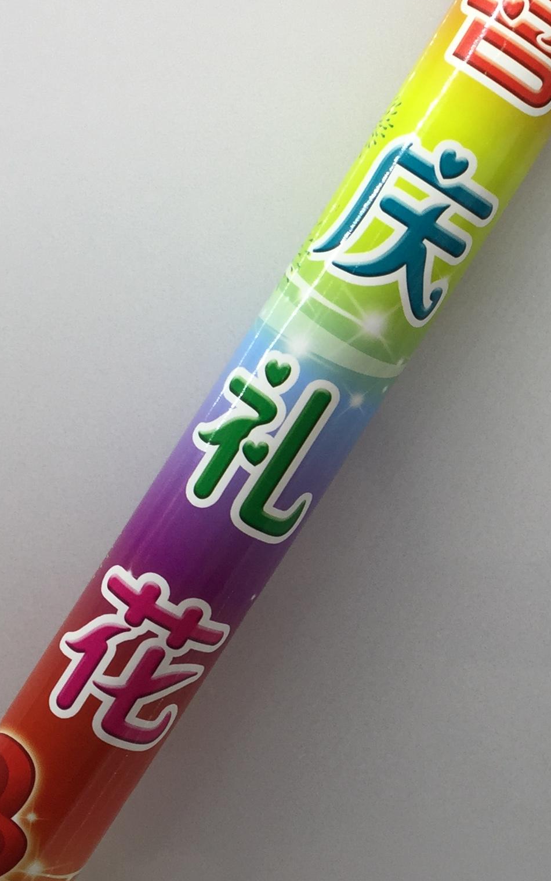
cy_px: 487
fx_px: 1586
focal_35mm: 66
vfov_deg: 31.0
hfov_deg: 18.9
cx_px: 617
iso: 32
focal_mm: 4.15
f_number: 2.2
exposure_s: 1/118
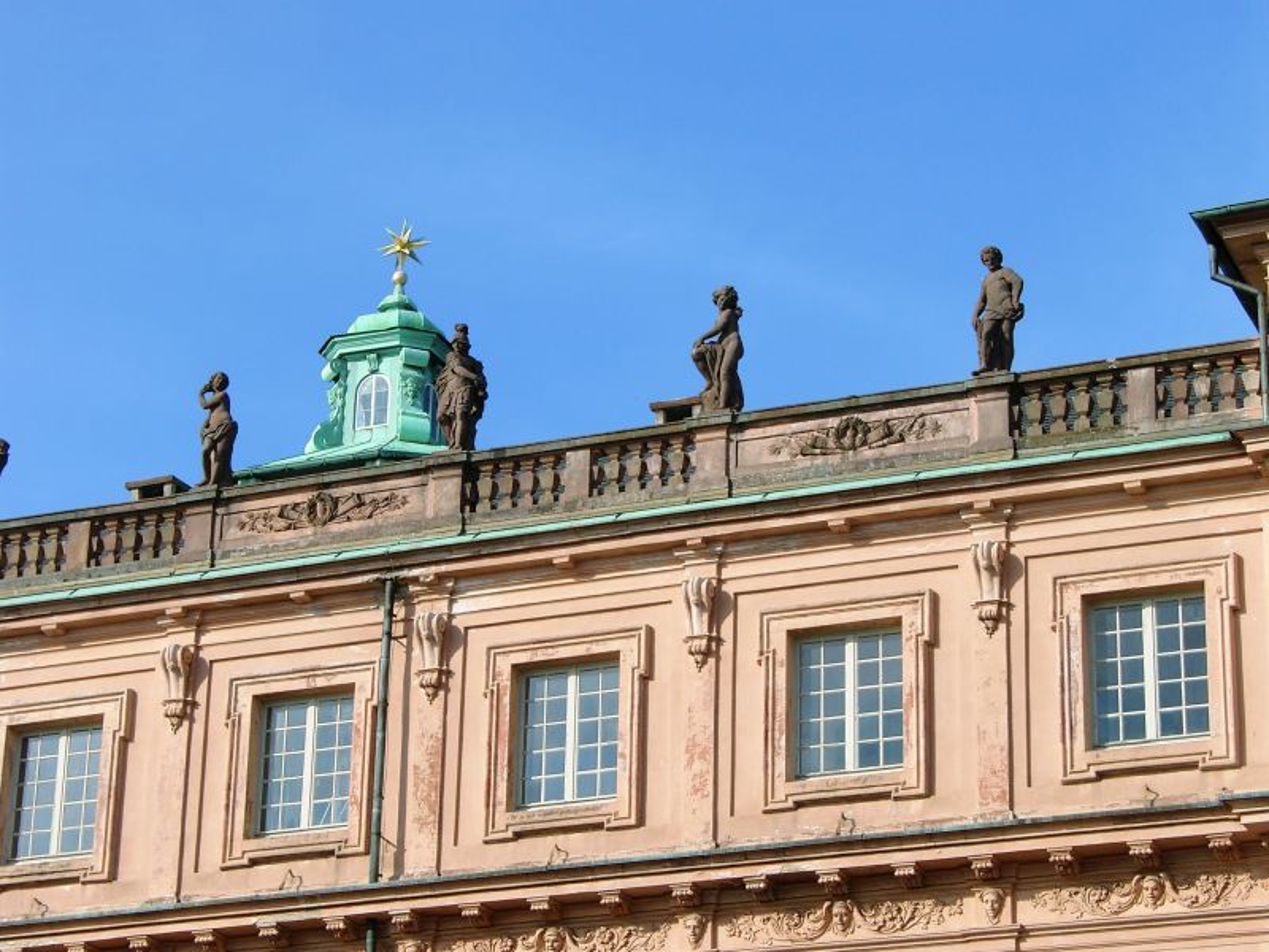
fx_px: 3556
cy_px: 476
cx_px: 634
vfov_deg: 15.2
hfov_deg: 20.2
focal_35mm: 97
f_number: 4
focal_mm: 20.05
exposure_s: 1/606
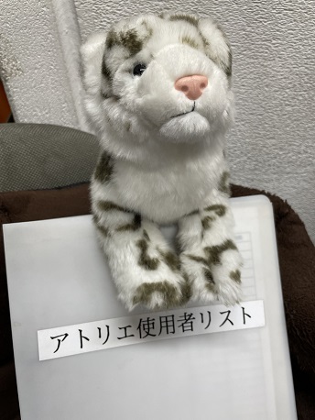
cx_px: 158
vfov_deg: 67.3
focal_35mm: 26
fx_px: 315
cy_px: 210
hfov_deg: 53.1
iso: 80
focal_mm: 4.2
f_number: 1.6
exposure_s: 1/100
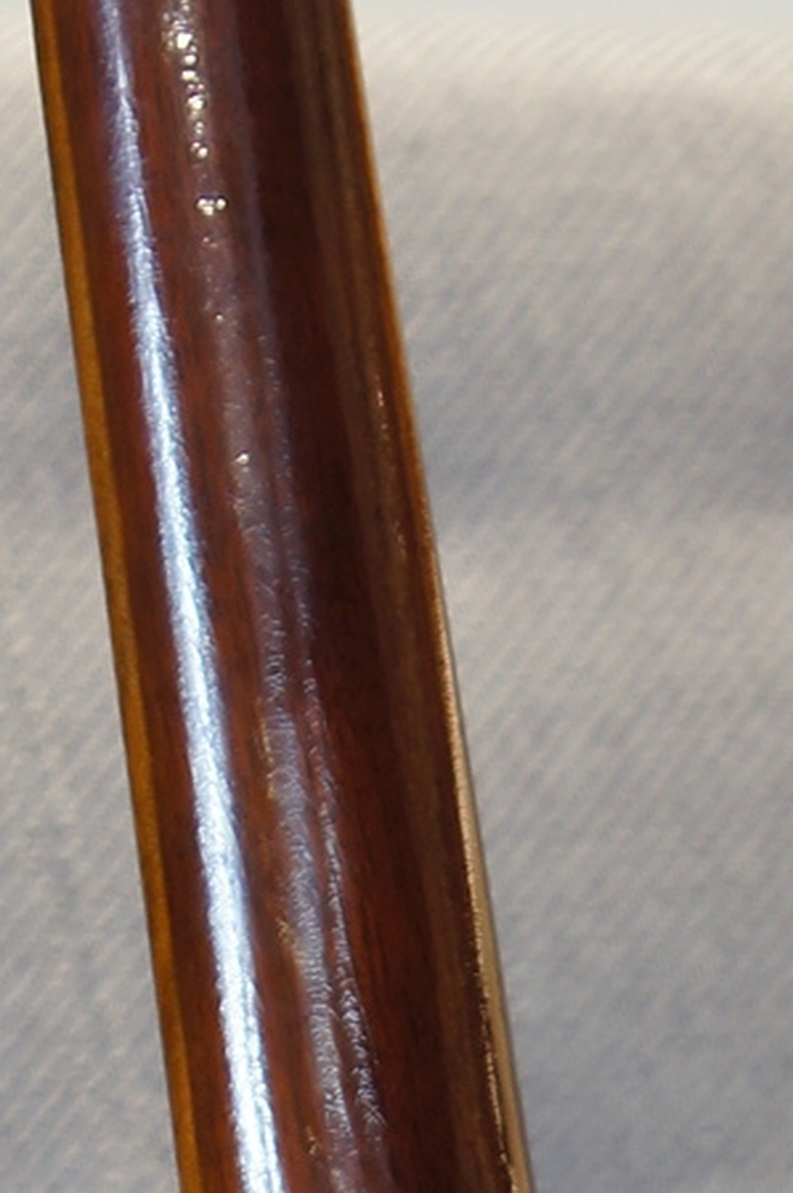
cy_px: 2951
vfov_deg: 5.2
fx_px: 12617
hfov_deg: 3.6
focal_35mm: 381
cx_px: 952
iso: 100
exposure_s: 1/4
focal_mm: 50
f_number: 7.1
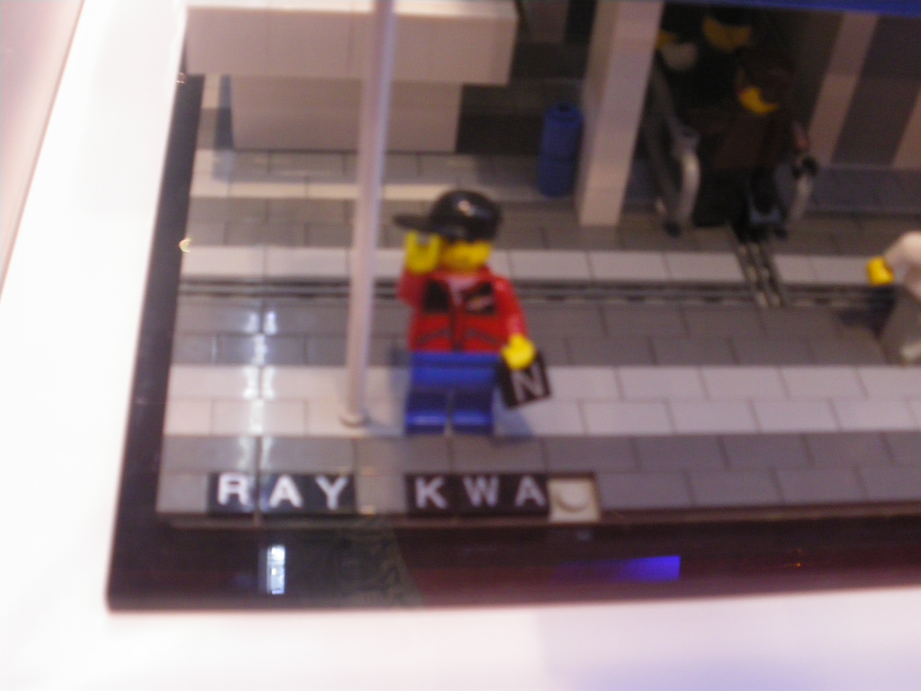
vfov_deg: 34.3
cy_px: 346
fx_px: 1117
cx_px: 460
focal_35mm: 42
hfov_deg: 44.8
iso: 400
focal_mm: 7.5
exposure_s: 1/30
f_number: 4
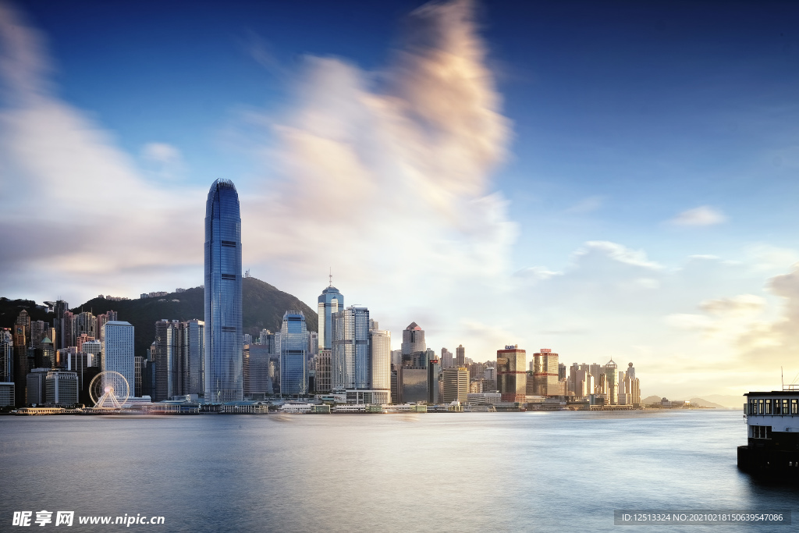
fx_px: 777
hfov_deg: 54.4
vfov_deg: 37.9
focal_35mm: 35
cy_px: 266
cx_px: 400
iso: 200
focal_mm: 23
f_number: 16
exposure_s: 1/40
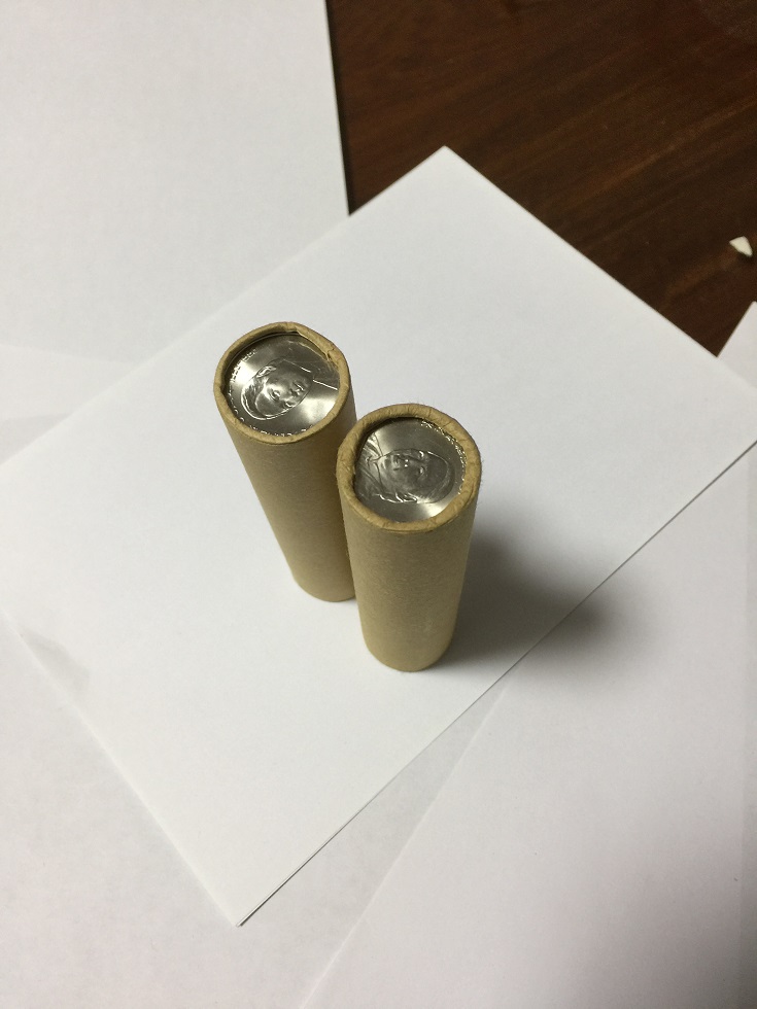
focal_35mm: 29
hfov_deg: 48.2
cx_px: 378
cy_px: 504
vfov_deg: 61.7
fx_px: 846
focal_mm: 4.15
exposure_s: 1/17
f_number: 2.2
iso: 50
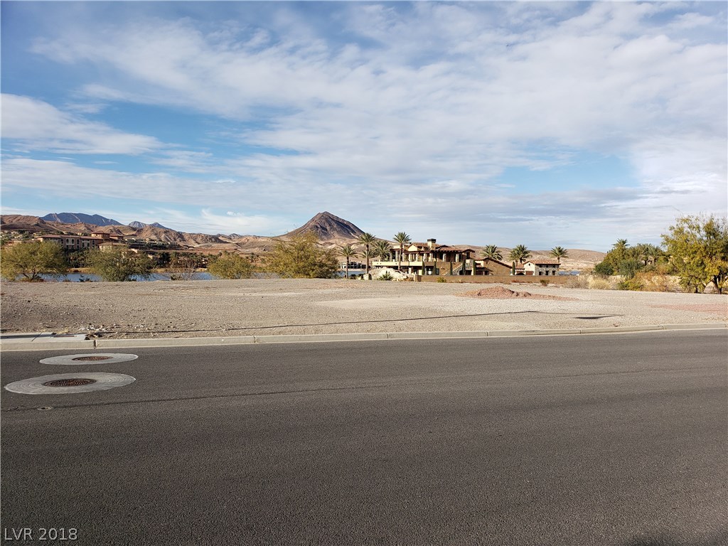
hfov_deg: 67.3
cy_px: 273
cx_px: 364
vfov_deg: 53.1
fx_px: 547
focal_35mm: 26
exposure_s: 1/1193
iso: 50
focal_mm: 4.3
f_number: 2.4
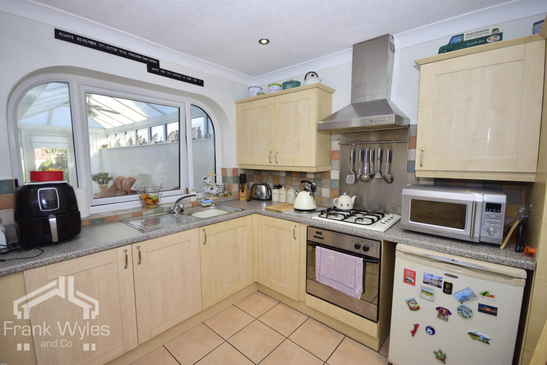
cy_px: 182
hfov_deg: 100.4
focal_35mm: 15
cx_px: 274
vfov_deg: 77.3
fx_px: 228
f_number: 4
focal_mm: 10
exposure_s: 1/160
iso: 250
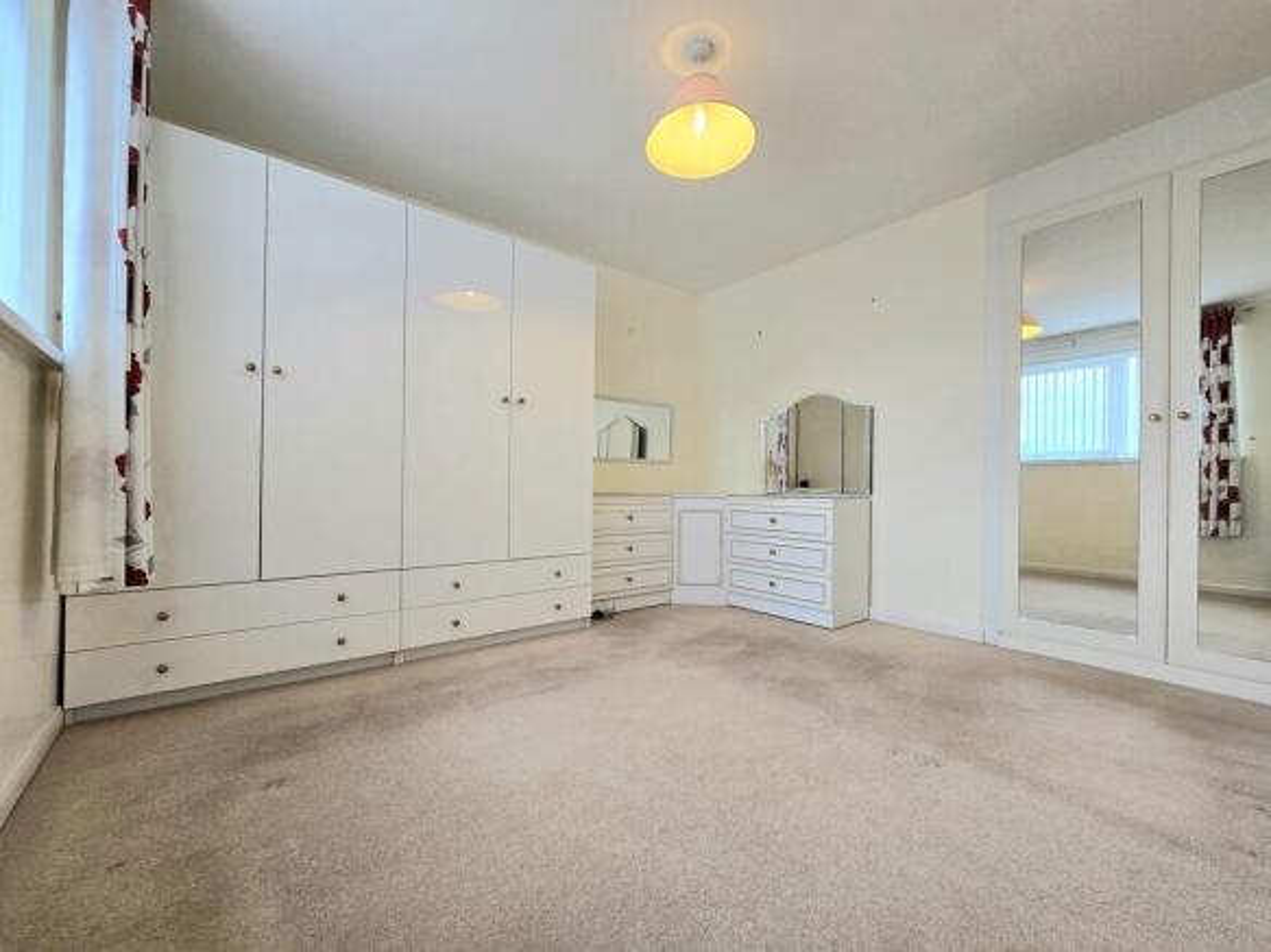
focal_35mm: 13
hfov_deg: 106.2
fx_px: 477
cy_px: 476
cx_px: 636
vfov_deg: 89.9
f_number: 2.2
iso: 64
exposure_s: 1/50.3
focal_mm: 2.2
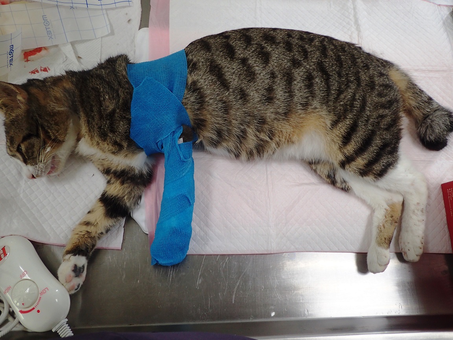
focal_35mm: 30
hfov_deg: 60.0
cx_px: 226
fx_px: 393
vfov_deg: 46.8
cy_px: 170
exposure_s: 1/60
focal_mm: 5.5
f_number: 2.3
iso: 125
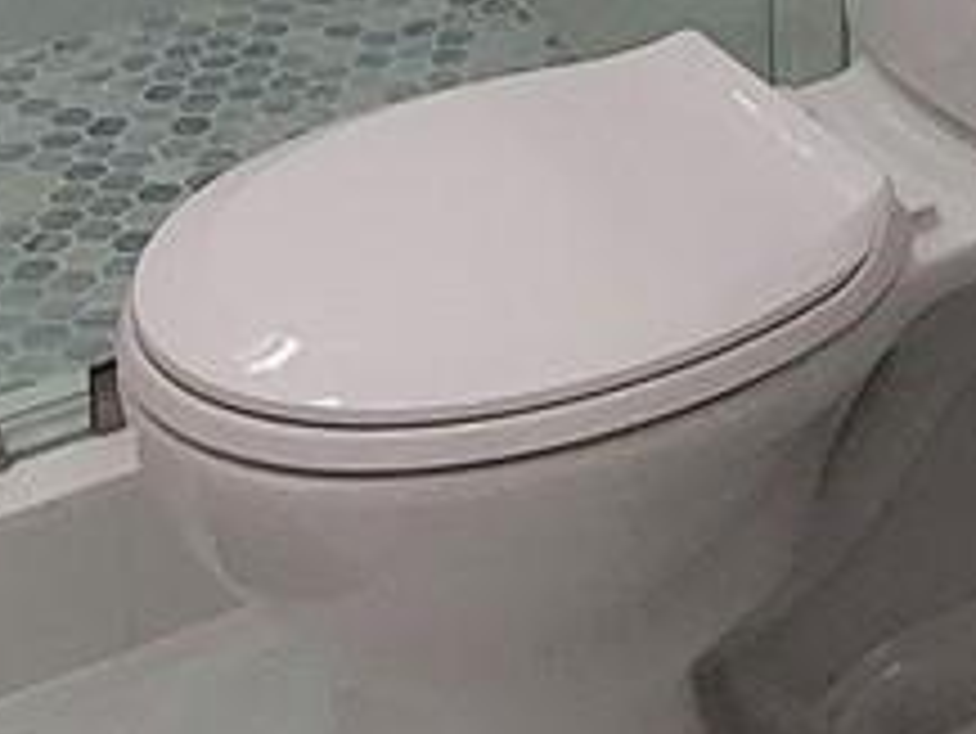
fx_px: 2708
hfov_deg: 19.7
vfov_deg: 13.6
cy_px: -653
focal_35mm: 96
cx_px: 1007
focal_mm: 1.74
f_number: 2.2
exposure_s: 1/120
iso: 80
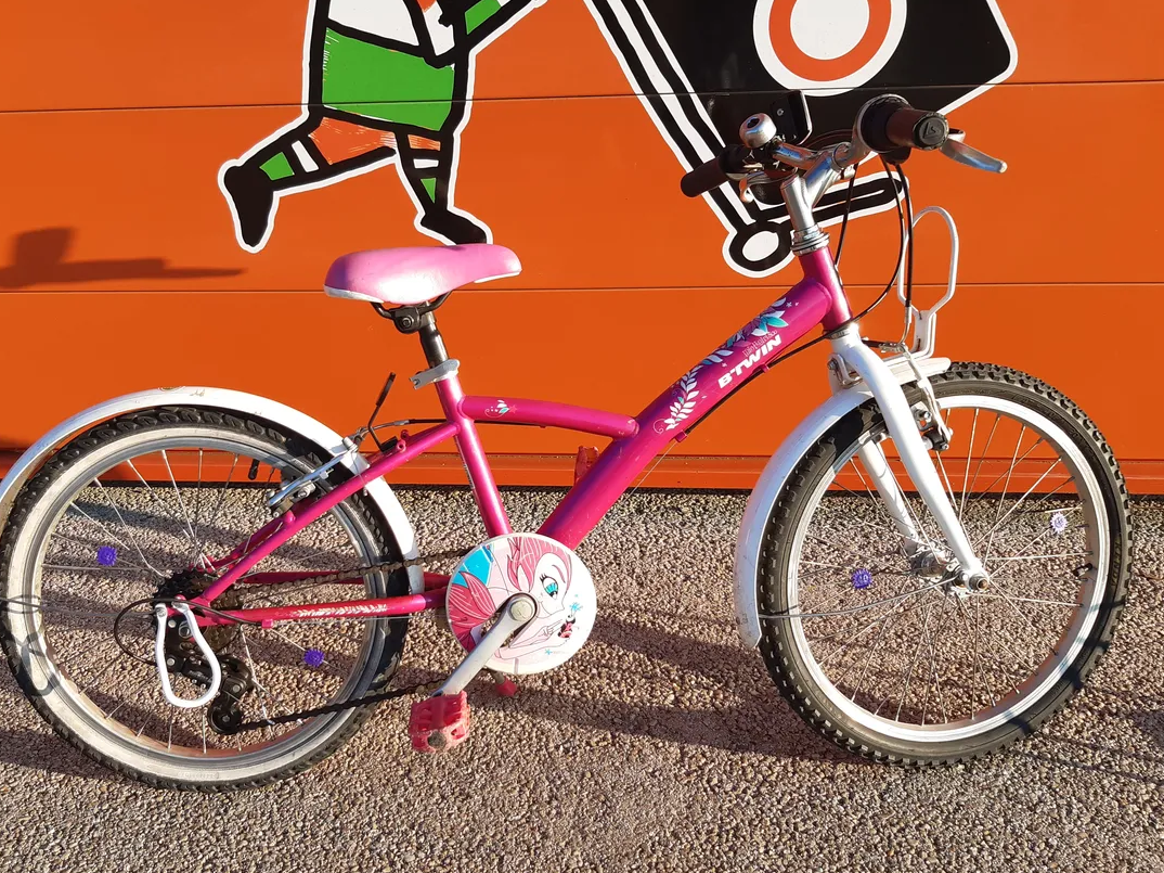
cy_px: 447
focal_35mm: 31
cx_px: 478
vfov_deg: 45.4
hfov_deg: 58.0
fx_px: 1042
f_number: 1.7
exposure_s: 1/691
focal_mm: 3.92
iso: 40
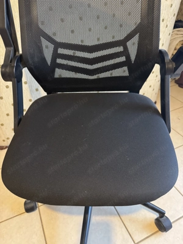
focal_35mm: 24
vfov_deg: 71.6
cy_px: 122
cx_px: 92
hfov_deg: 56.8
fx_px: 169
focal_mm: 6.76
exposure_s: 1/33
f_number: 1.78
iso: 800
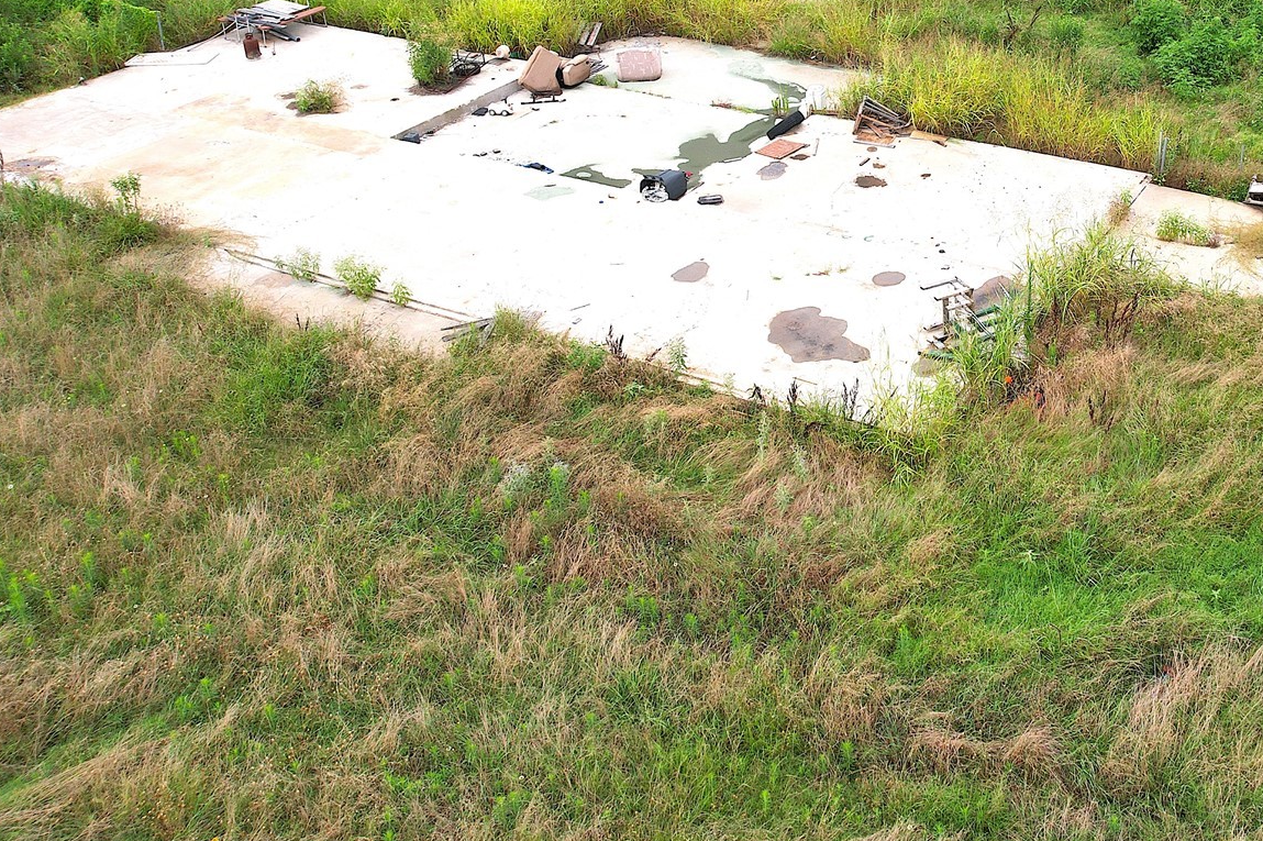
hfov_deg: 47.5
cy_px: 207
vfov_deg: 33.5
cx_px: 963
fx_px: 1368
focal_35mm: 39
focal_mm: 8.38
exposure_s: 1/1000
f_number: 2.8
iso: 120
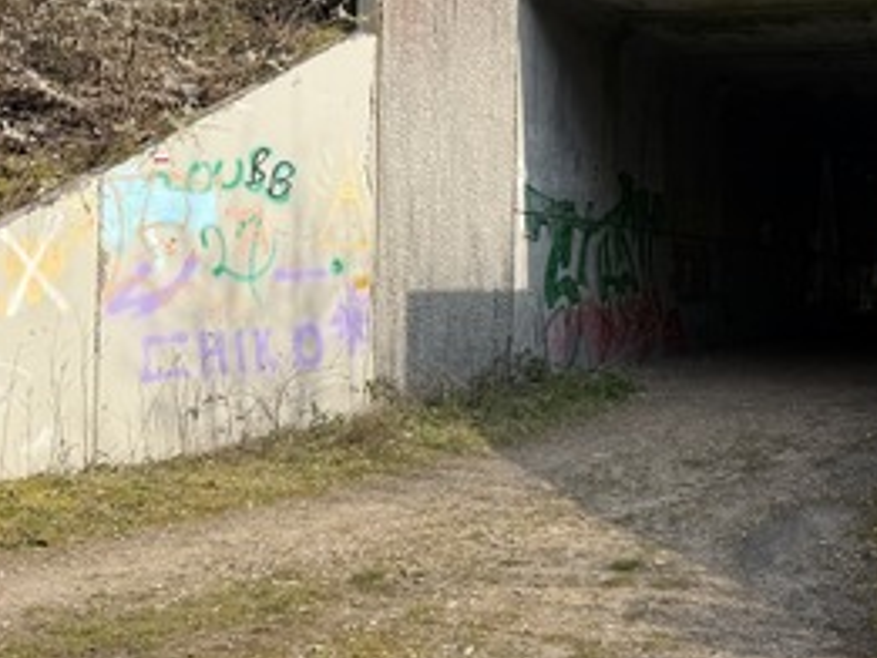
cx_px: 739
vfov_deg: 31.5
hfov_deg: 39.1
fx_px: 1166
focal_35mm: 46
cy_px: 267
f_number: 1.78
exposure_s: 1/1770
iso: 80
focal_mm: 6.76
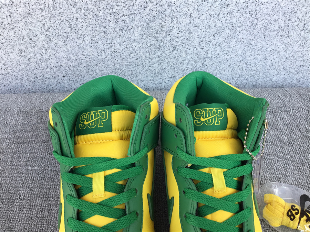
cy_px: 116
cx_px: 155
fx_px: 278
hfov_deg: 58.4
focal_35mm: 31
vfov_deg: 45.4
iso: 25
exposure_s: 1/196
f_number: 2.4
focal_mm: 3.3
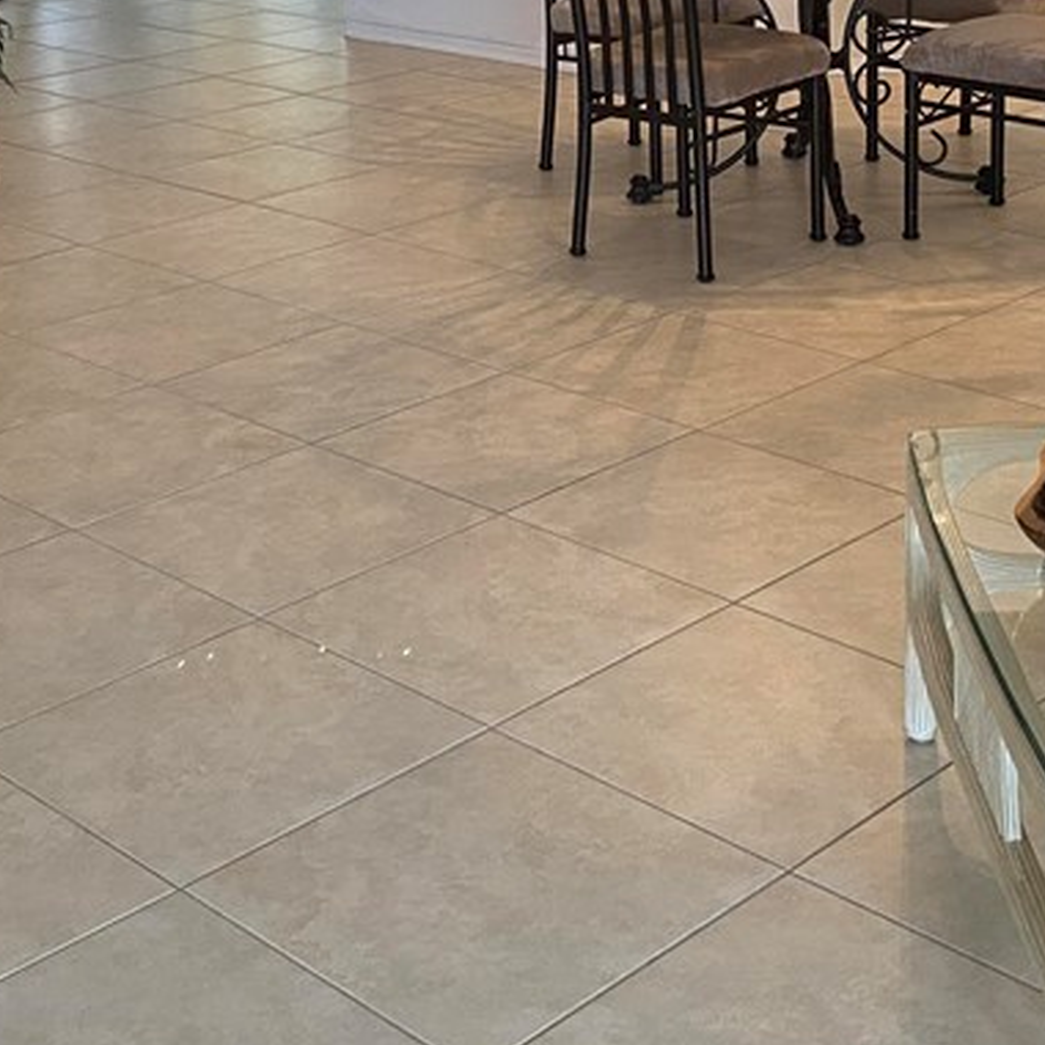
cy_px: 63
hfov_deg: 27.7
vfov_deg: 26.6
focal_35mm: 62
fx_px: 2118
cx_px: 531
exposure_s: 1/60
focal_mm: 4.25
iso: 200
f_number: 1.8
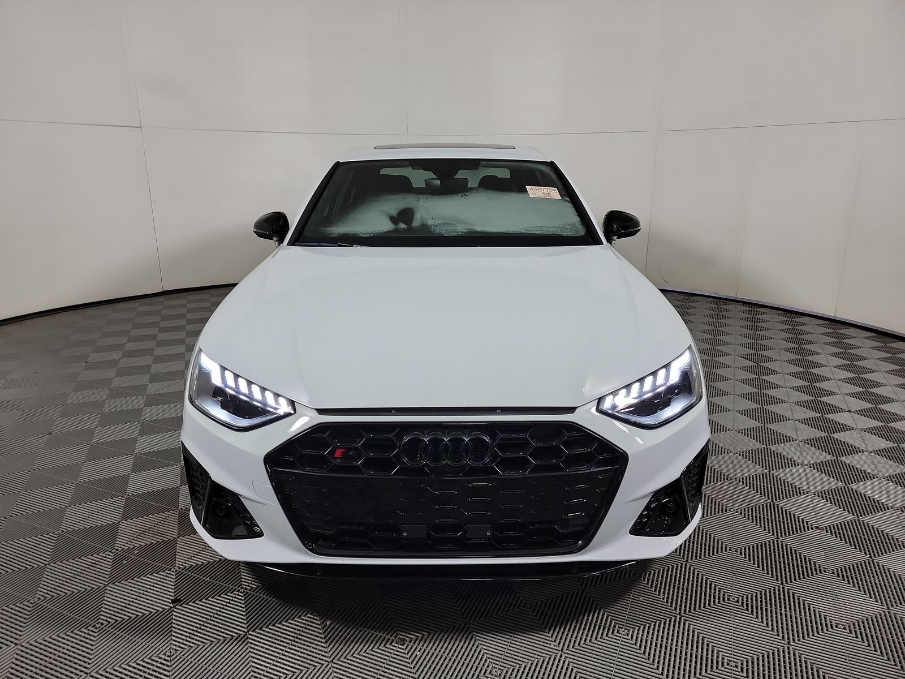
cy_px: 340
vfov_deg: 56.8
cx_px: 452
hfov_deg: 71.6
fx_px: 627
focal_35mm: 24
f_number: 1.8
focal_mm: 6.7
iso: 64
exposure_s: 1/59
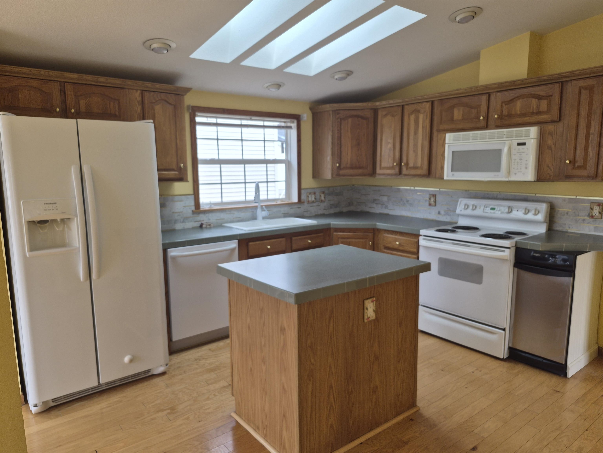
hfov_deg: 73.9
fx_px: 401
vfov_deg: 58.9
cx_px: 302
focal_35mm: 23
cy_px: 226
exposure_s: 1/122
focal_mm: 5.4
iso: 25
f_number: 1.8
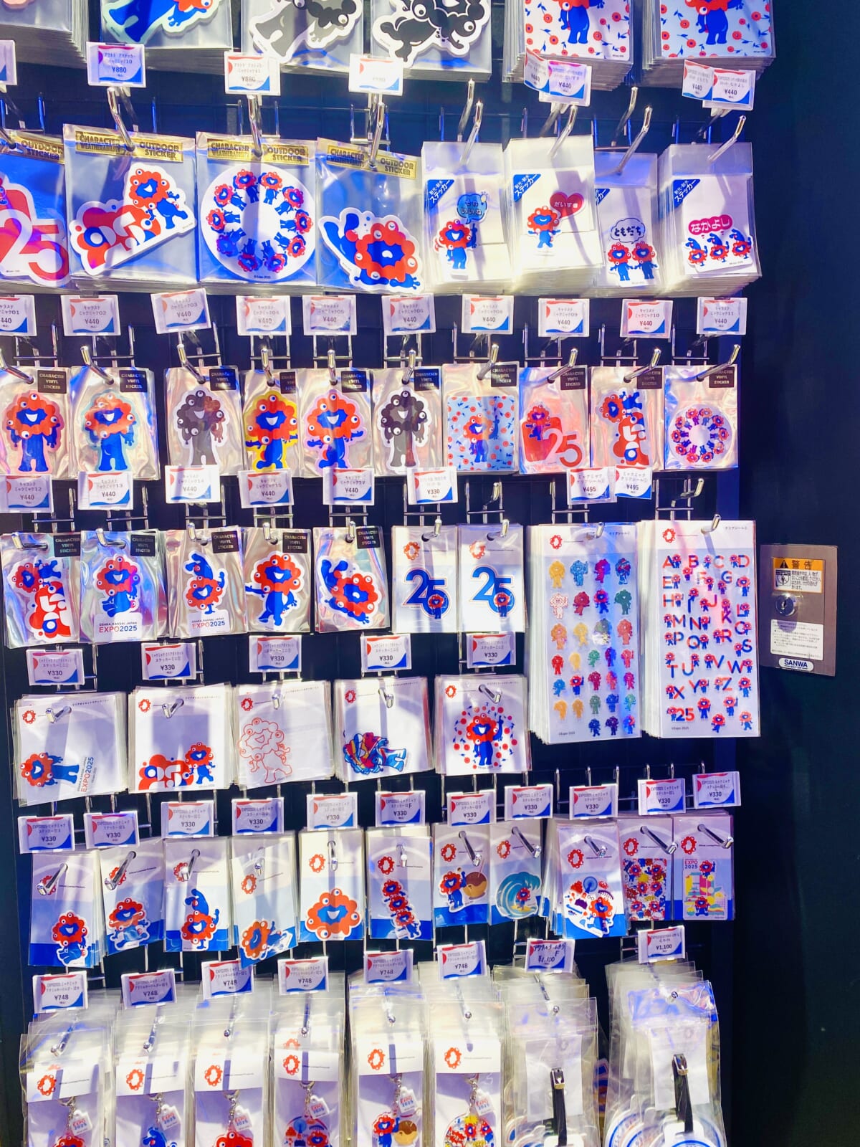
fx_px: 861
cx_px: 430
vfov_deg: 67.3
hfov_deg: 53.1
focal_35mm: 26
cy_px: 574
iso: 64
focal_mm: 4.25
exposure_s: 1/60
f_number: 1.8
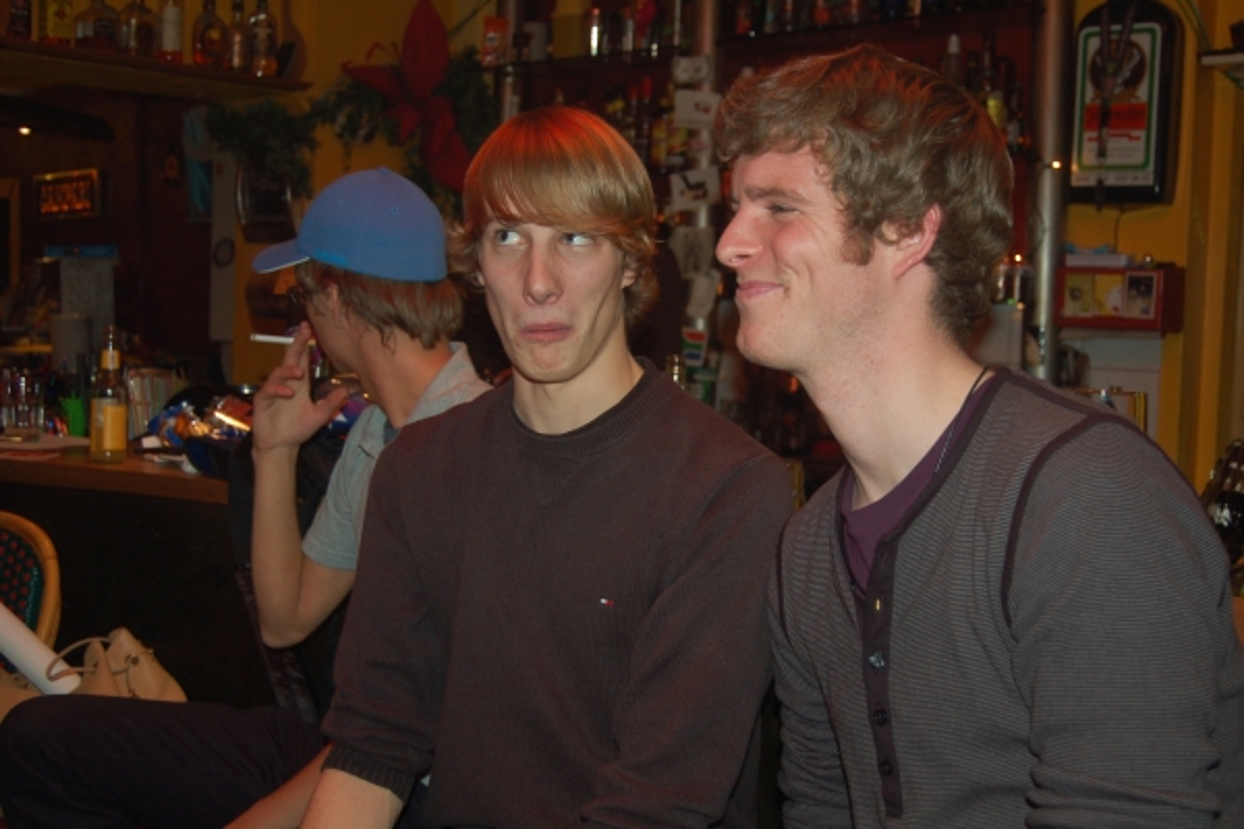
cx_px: 622
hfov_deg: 46.4
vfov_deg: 31.9
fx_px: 1451
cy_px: 414
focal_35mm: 42
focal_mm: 28
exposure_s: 1/60
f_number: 4.2
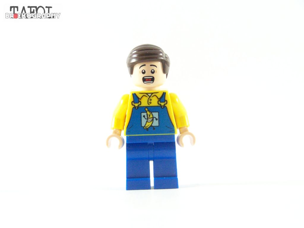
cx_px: 152
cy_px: 114
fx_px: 922
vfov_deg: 14.1
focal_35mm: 105
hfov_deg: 18.7
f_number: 3.6
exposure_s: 1/60
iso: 400
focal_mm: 17.5
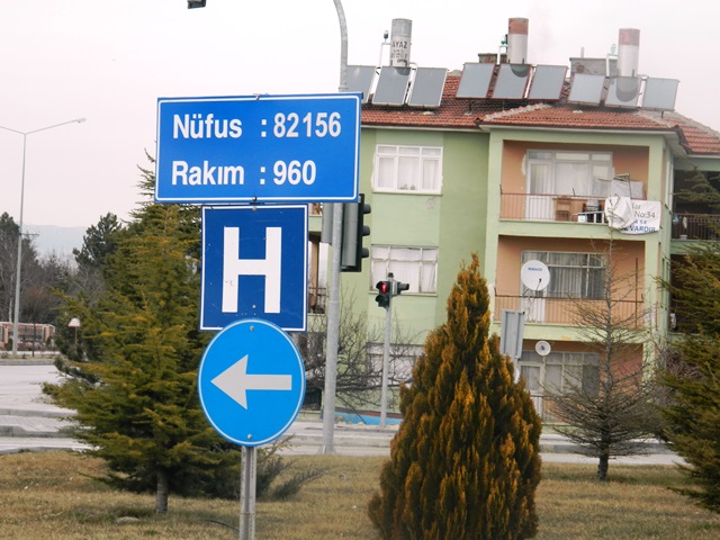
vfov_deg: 9.9
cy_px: 270
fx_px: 3120
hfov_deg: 13.2
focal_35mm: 150
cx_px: 360
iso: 80
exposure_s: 1/200
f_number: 4.9
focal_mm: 27
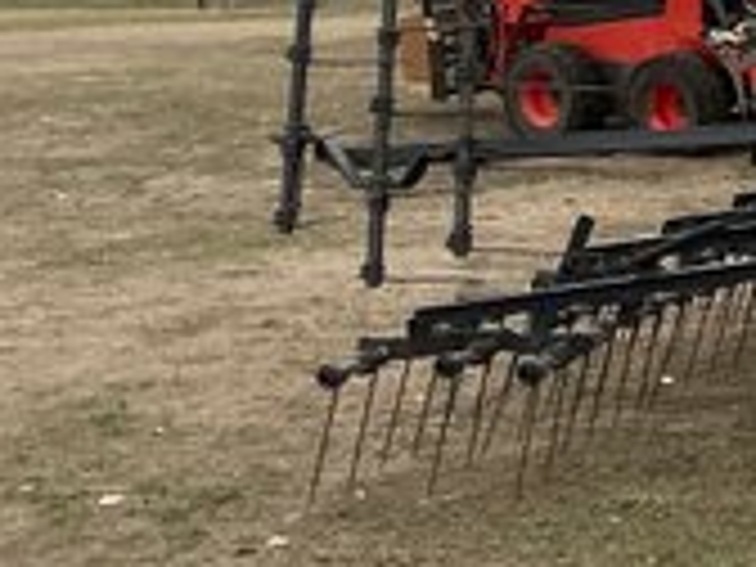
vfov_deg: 14.0
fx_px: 2293
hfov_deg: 15.7
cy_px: 124
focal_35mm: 105
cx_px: 1402
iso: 25
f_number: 1.8
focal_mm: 3
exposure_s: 1/770
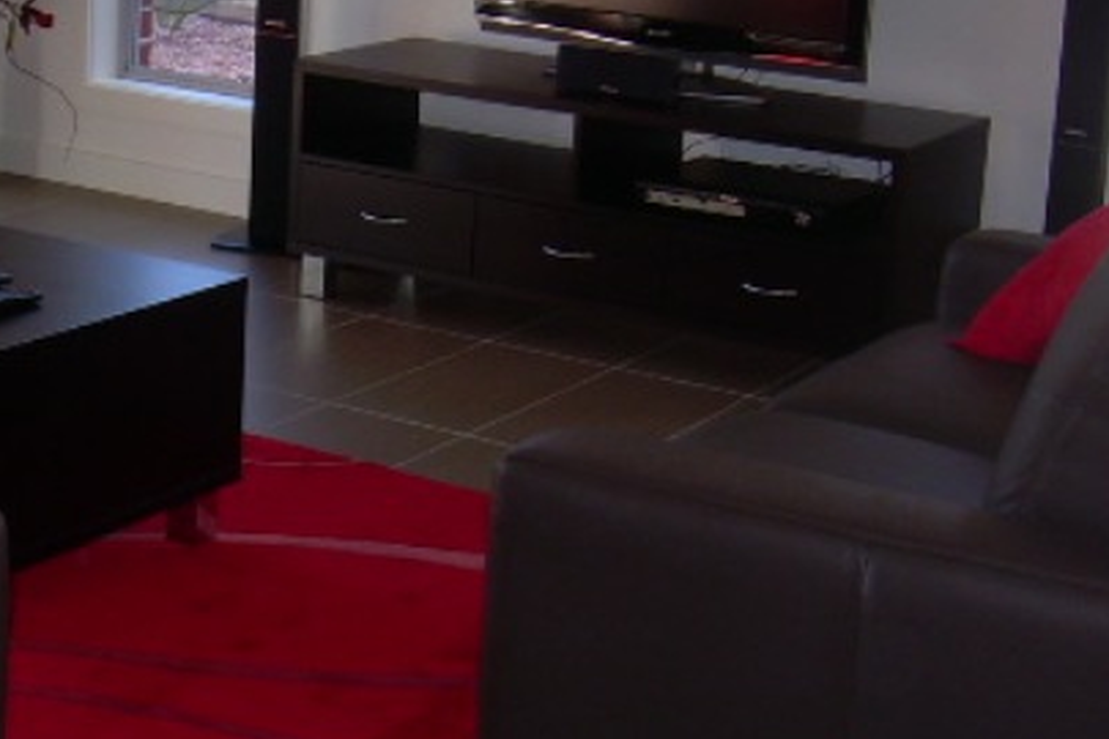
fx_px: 2403
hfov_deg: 25.5
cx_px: 211
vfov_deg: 17.4
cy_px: 230
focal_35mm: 78
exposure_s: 1/60
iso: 50
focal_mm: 6.3
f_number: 2.8
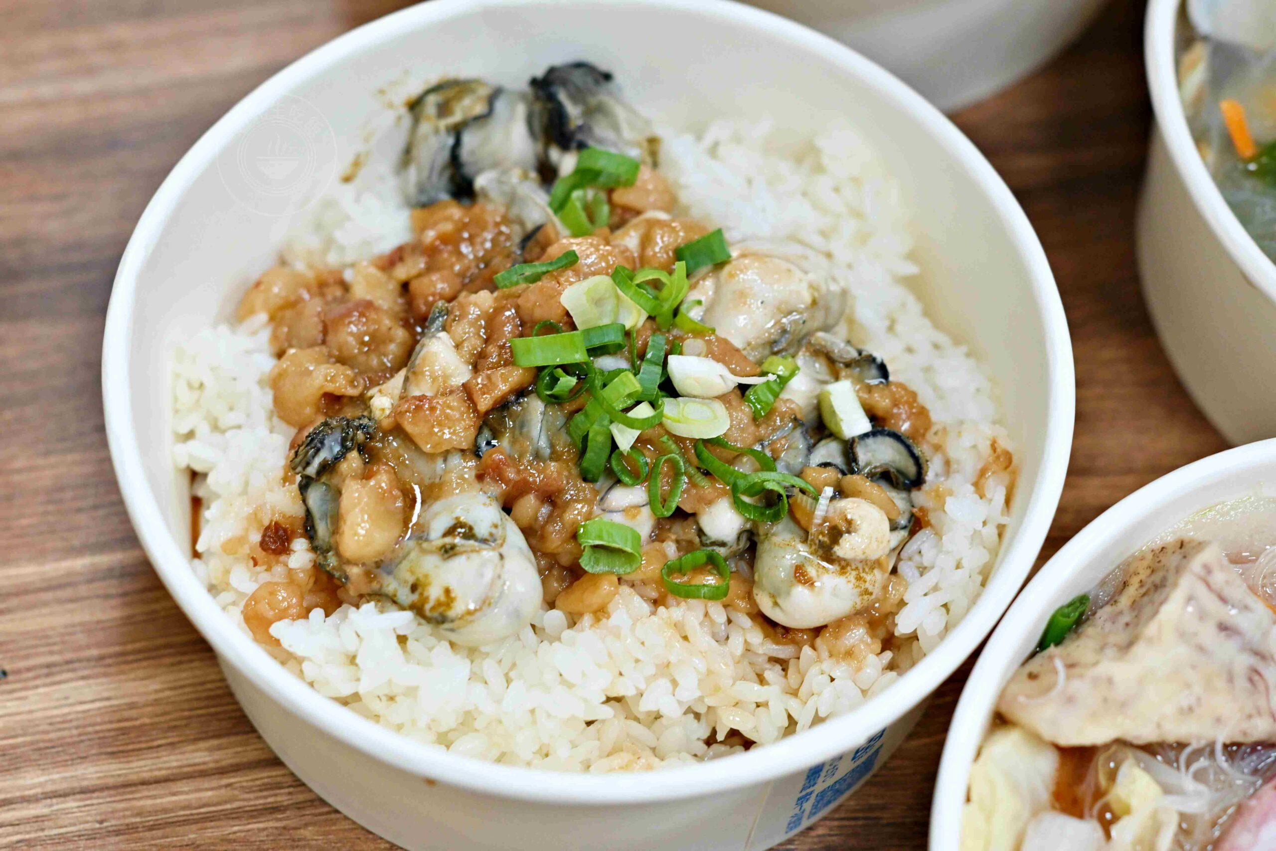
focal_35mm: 75
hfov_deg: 27.0
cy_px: 426
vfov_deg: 18.2
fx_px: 2658
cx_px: 638
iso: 720
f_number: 3.2
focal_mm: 50
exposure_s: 1/200
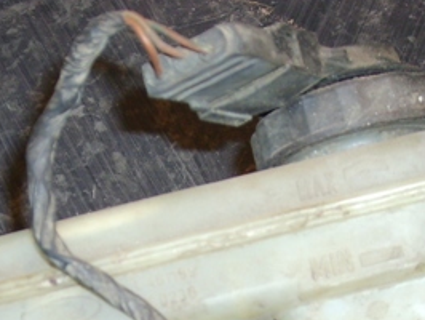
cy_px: 379
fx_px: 1536
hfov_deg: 15.8
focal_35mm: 125
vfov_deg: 11.6
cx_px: 220
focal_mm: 8.7
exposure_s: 1/45
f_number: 3.3
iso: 100
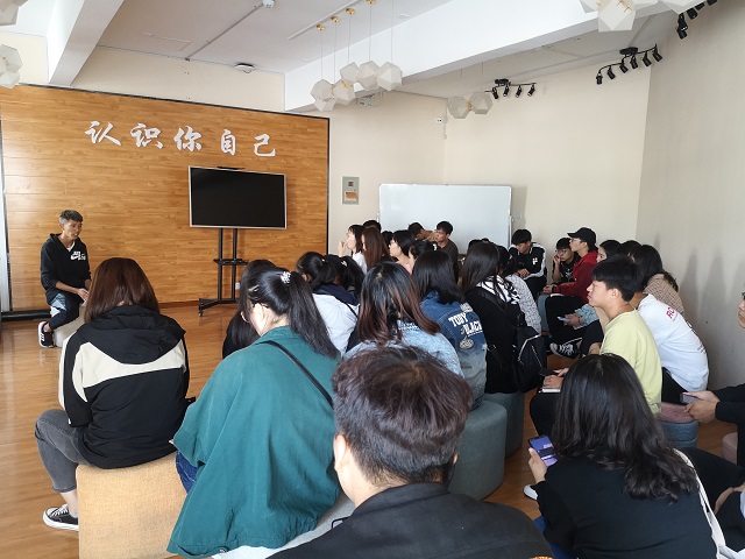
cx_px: 372
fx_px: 581
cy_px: 280
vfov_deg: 51.4
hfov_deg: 65.3
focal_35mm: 27
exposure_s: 1/33.3
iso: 160
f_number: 1.8
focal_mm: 3.95
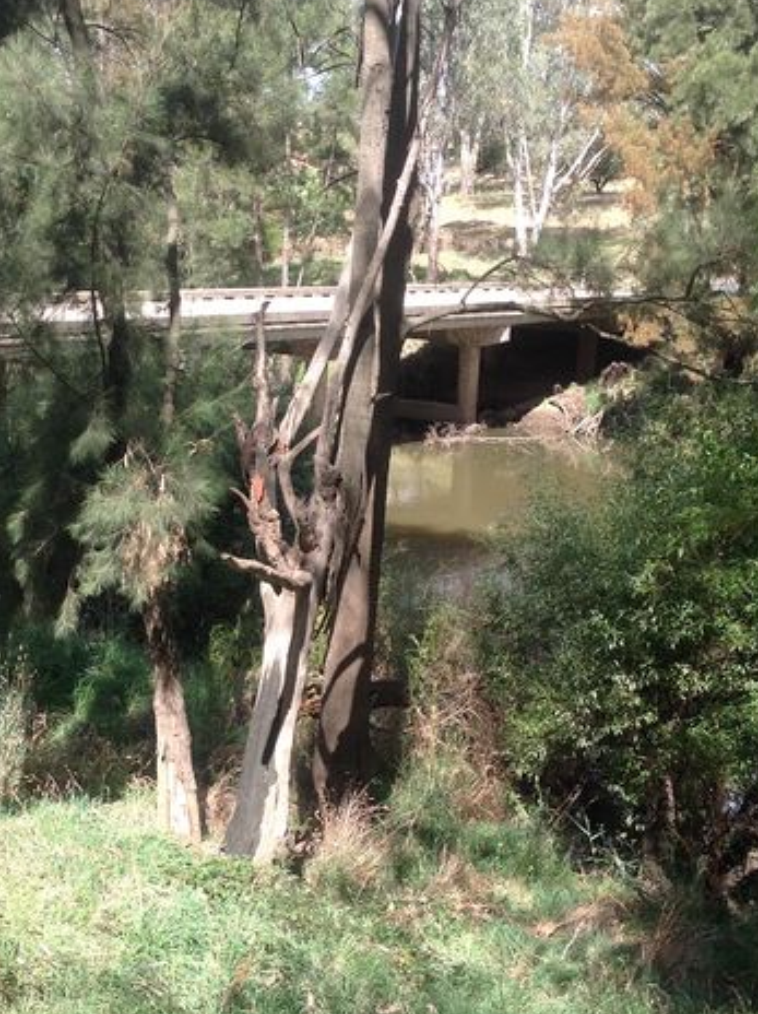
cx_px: 265
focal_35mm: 52
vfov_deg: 36.7
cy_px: 614
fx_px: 1521
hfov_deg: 27.8
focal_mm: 4.28
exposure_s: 1/504
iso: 50
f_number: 2.4
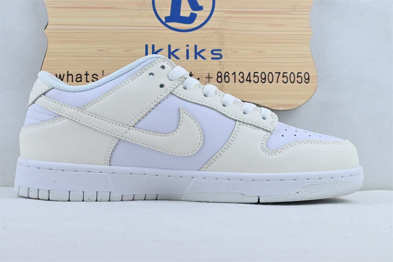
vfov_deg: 26.5
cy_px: 131
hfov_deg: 38.9
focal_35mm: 51
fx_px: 557
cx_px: 196
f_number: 10
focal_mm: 34
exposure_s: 1/200
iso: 1000
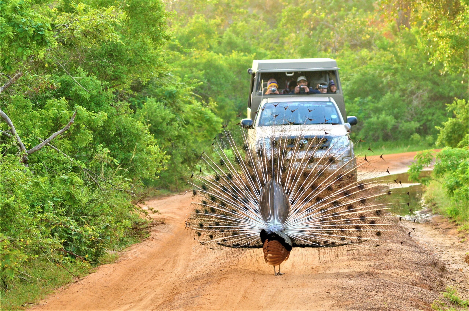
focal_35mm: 225
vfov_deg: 6.1
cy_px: 156
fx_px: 2928
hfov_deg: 9.2
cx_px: 234
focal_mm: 150
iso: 400
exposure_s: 1/100
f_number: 5
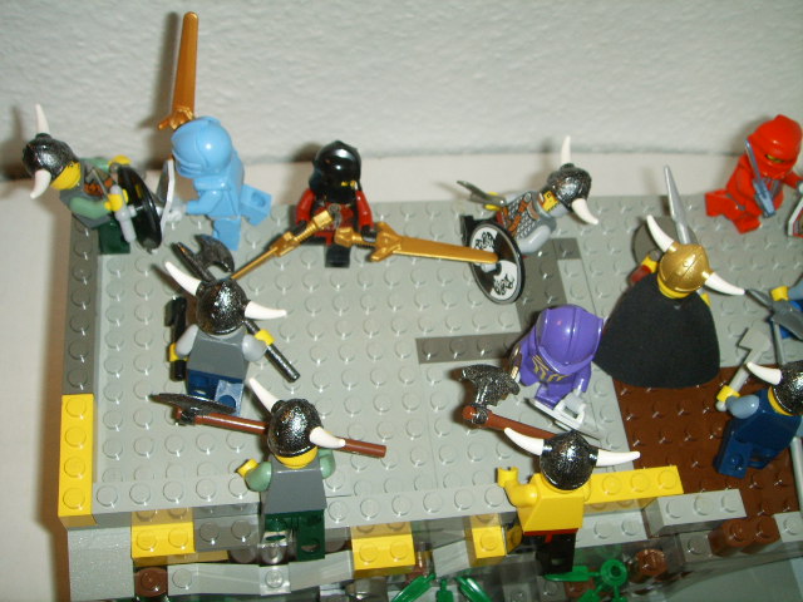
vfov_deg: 36.8
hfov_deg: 47.9
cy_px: 301
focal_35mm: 39
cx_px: 402
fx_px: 905
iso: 100
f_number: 3.5
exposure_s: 1/45
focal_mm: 6.6
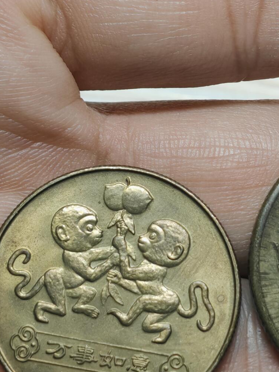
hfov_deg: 8.7
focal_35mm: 171
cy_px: 244
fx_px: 1838
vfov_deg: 11.5
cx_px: 248
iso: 103
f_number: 1.6
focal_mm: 7.62
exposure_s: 1/92.8
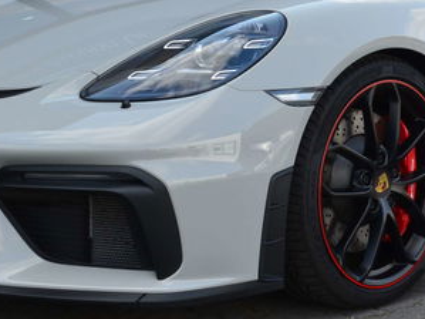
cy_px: 77
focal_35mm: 96
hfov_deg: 20.3
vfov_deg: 15.3
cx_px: 300
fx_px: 1178
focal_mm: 26
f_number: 10
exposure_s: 1/60
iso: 200
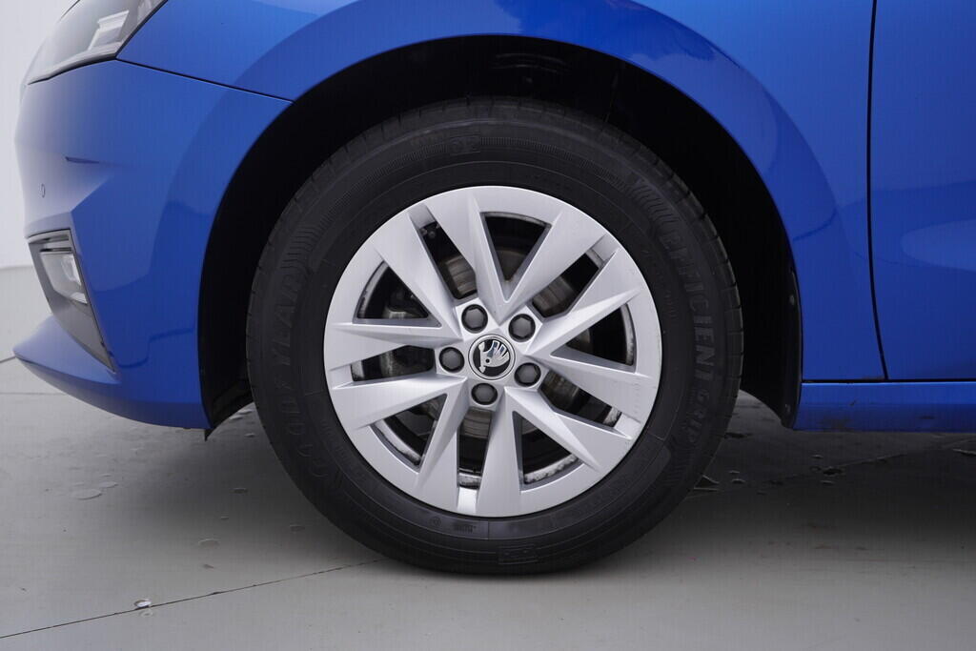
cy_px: 326
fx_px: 976
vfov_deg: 36.9
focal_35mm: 36
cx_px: 488
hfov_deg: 53.1
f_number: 4
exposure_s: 1/80
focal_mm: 24
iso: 125
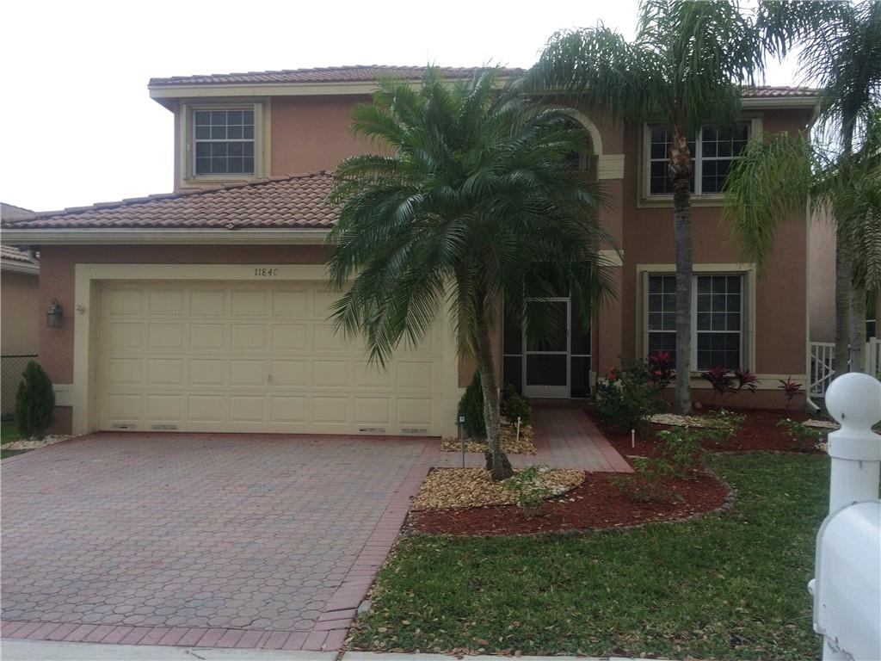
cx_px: 440
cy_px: 330
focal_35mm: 29
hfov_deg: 61.7
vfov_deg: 48.2
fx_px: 738
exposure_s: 1/60
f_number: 2.2
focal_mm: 4.15
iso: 40
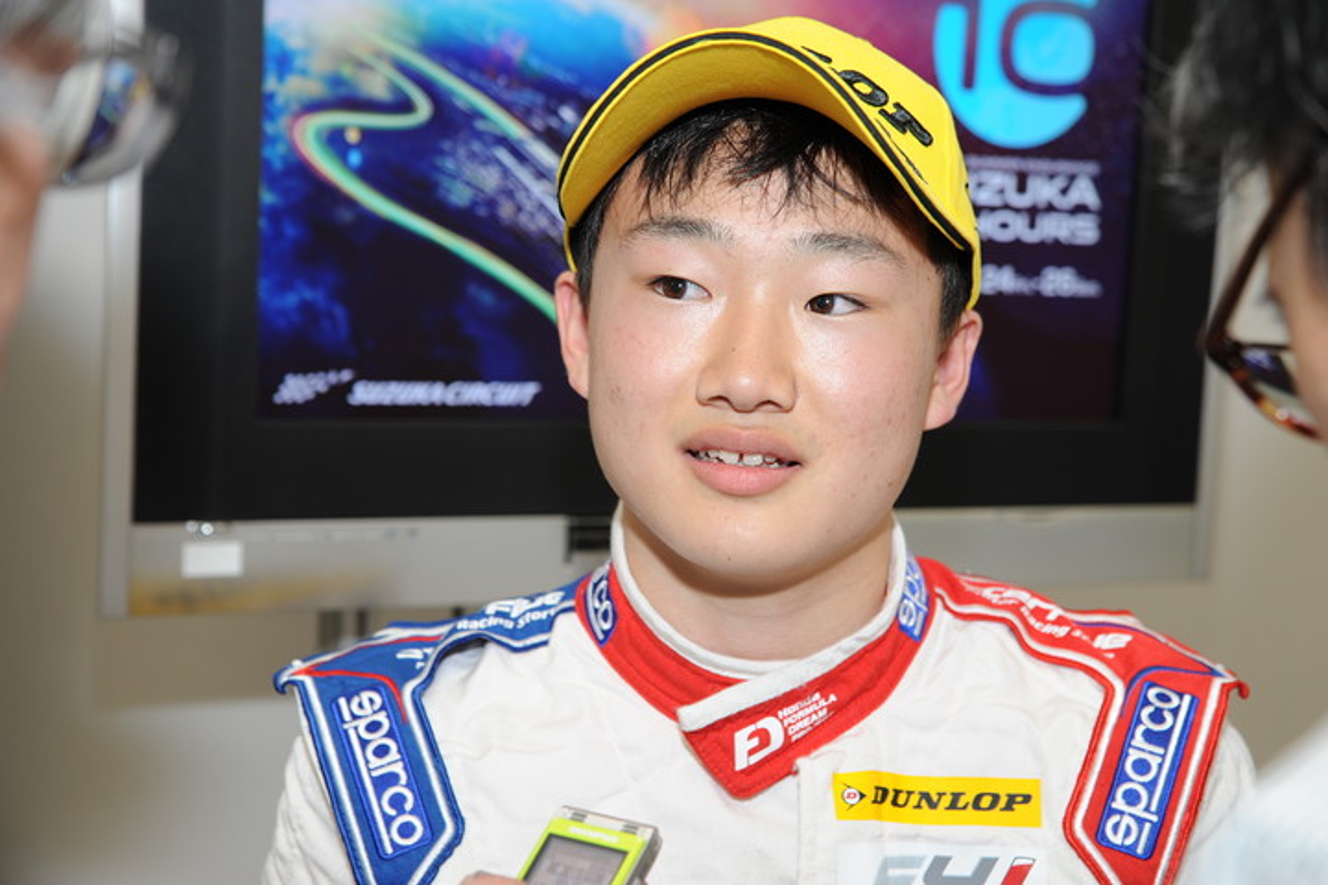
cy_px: 442
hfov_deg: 31.0
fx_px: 2398
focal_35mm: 65
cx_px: 664
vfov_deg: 20.9
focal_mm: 65
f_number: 5.6
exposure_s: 1/60
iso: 400
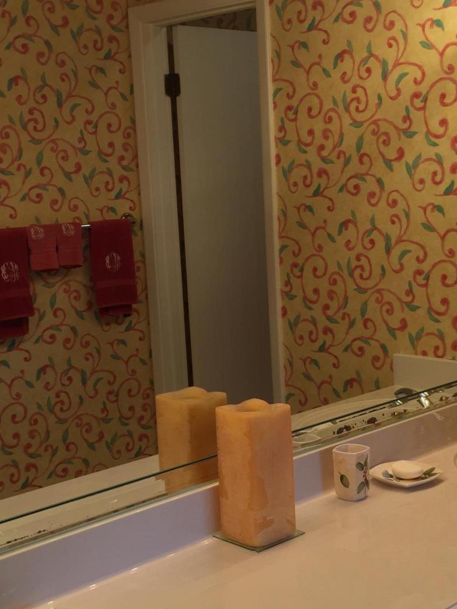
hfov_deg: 27.0
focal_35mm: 54
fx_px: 950
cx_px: 260
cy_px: 361
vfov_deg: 35.4
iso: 32
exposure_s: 1/40
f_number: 2.2
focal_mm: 4.15
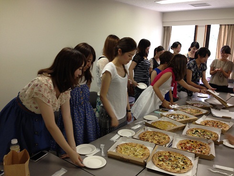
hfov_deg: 55.3
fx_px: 223
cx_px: 117
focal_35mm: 33
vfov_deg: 43.0
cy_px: 88
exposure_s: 1/20
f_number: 2.4
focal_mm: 4.13
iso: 64
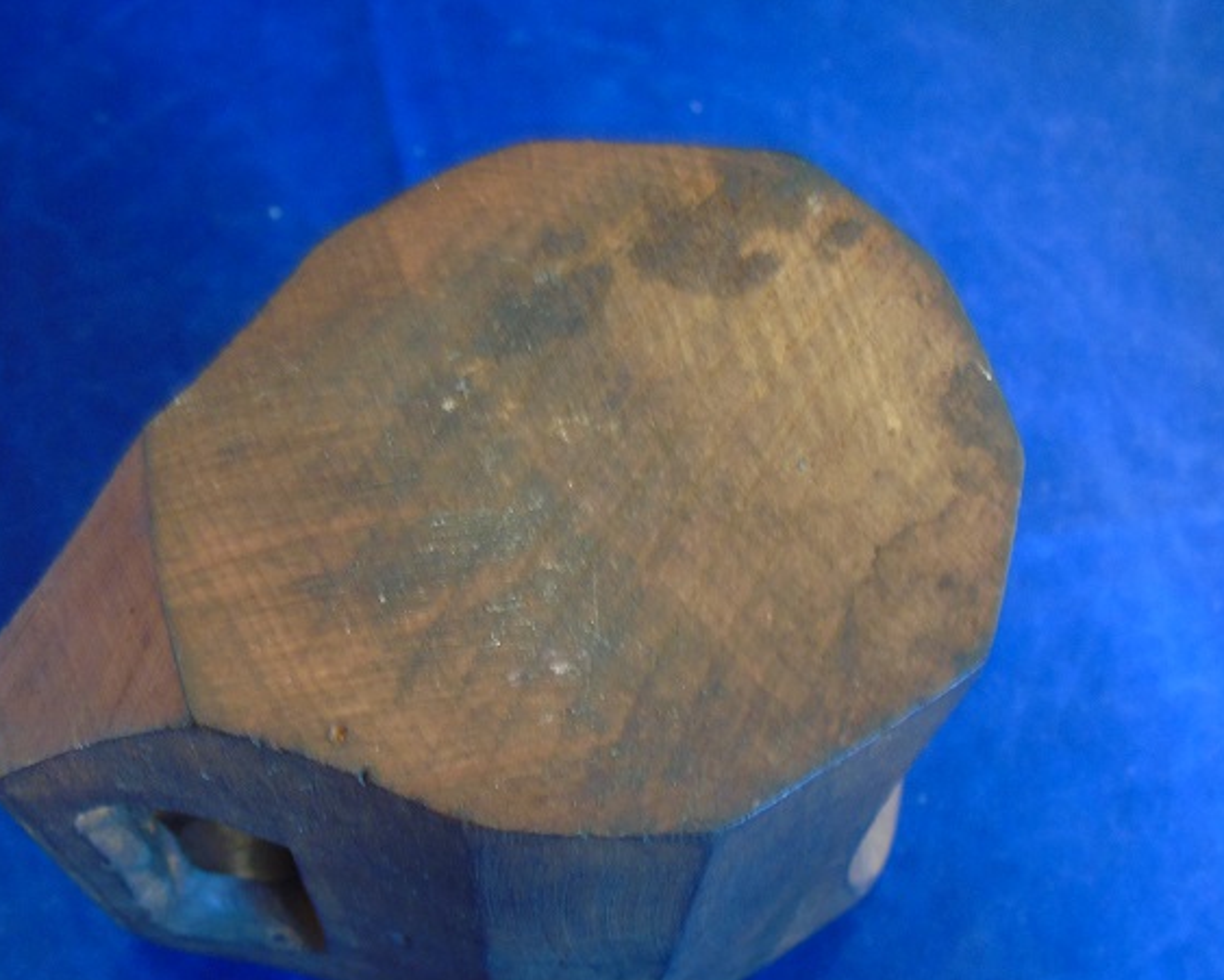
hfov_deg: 36.6
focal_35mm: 51
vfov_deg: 29.7
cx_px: 533
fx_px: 1848
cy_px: 482
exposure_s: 1/4
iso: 400
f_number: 4.1
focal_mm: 8.2
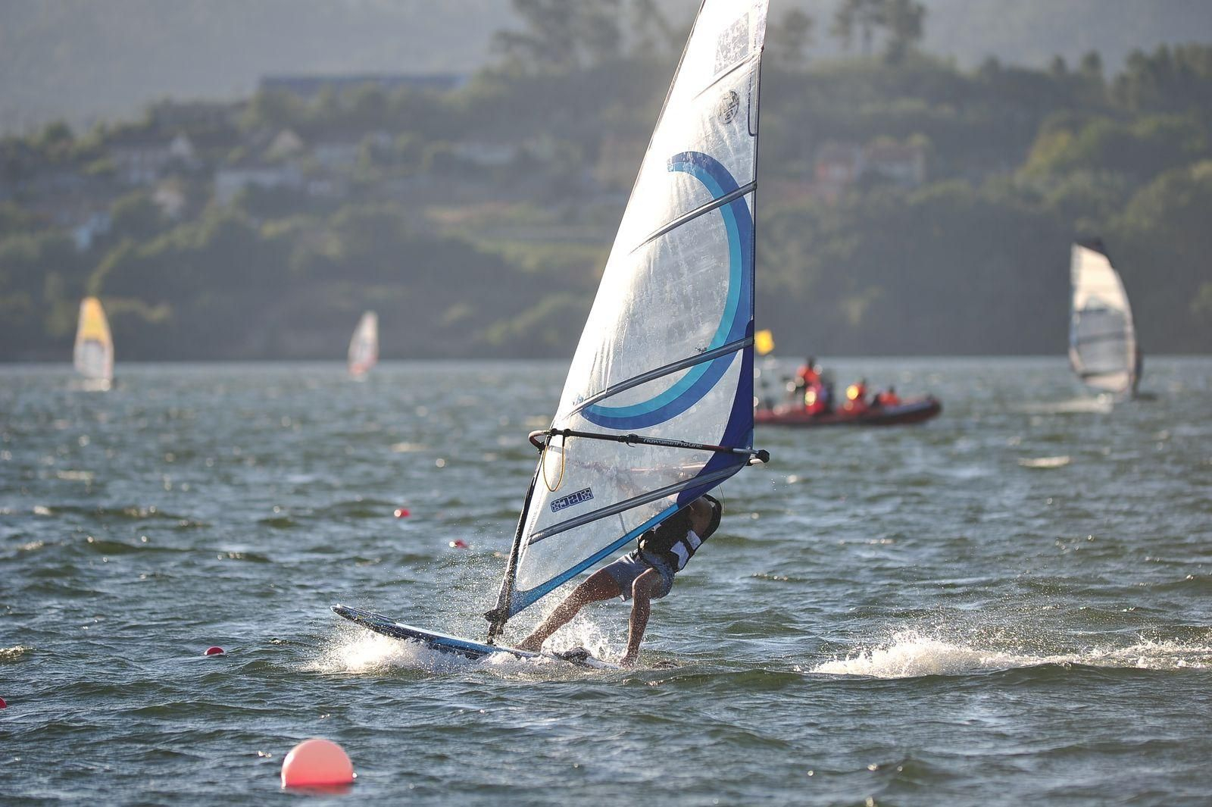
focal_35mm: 300
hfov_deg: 6.9
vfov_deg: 4.6
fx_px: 10094
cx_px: 606
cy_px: 404
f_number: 3.2
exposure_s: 1/1250
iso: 125
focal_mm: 300
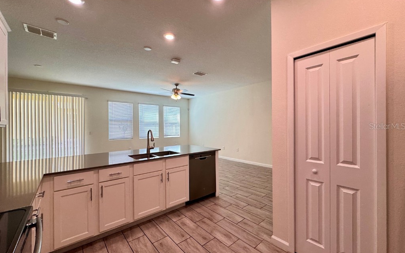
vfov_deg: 74.8
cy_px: 126
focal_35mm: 15
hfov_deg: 101.5
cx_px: 202
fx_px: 166
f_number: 2.2
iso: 160
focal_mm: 2.22
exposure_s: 1/120
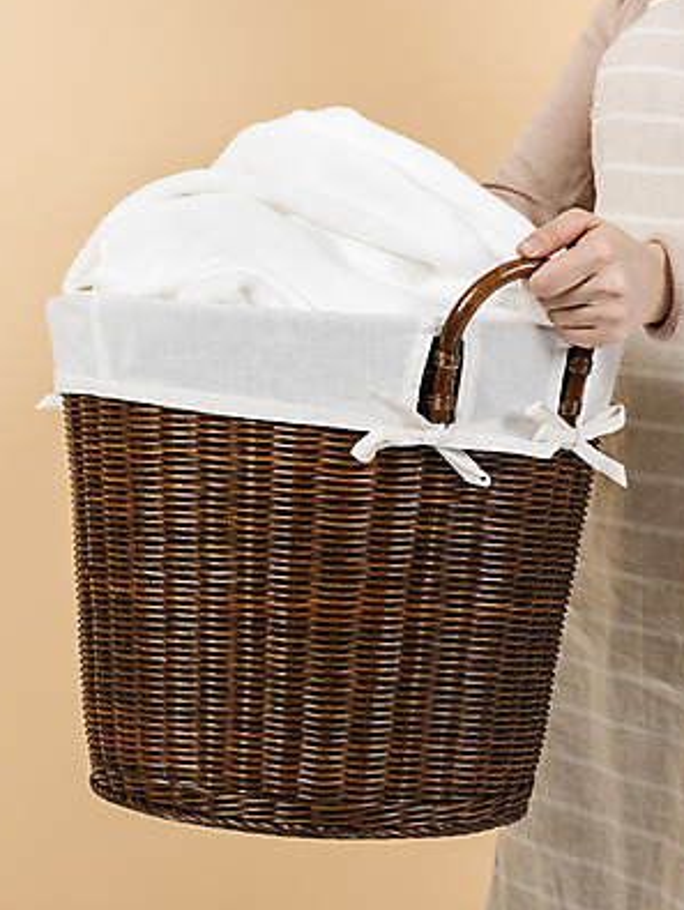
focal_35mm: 102
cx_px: 337
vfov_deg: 19.2
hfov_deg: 14.5
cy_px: 452
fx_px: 2683
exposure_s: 1/125
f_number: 9
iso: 100
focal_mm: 70
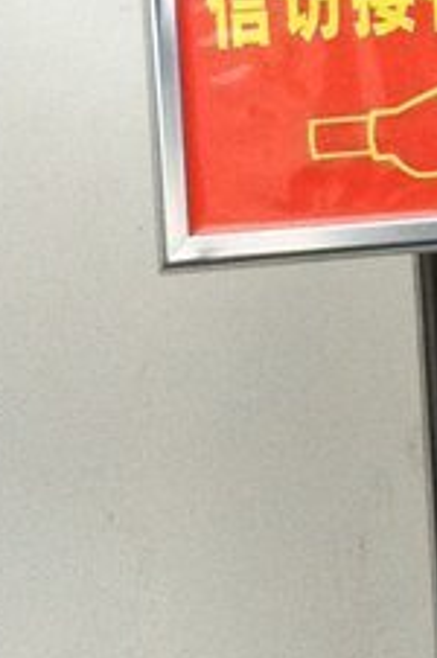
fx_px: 3013
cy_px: 67
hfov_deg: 8.1
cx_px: 674
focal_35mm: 165
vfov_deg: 12.4
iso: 125
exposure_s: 1/120
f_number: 2.8
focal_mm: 3.85
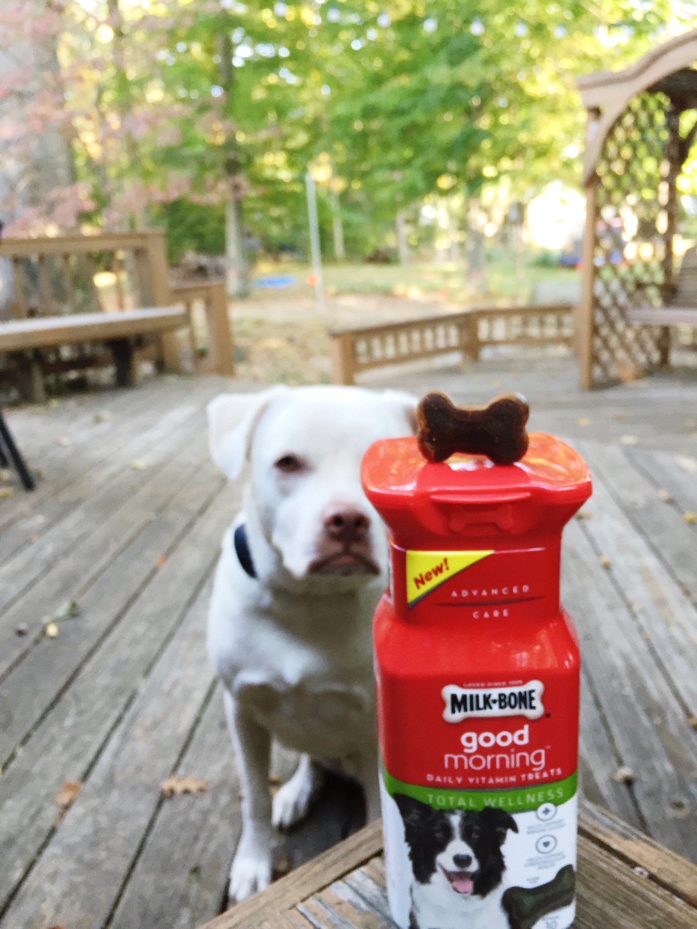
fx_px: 779
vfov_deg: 61.7
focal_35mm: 29
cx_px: 348
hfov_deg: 48.2
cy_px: 464
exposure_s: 1/30
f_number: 2.2
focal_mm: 4.15
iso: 40
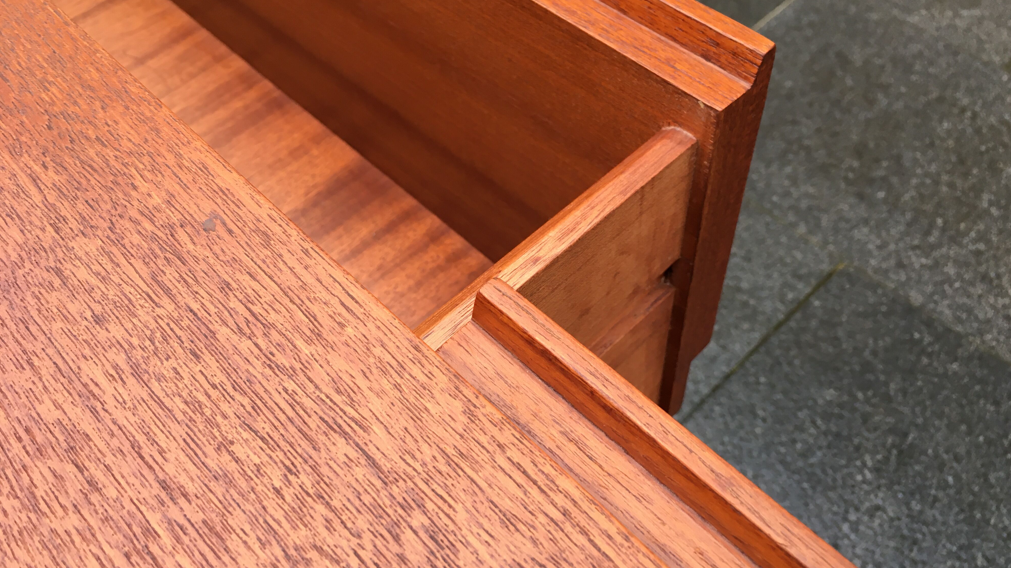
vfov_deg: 36.7
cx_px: 510
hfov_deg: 61.0
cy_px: 289
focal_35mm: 32
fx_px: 858
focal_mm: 4.15
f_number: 2.2
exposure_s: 1/33
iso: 32
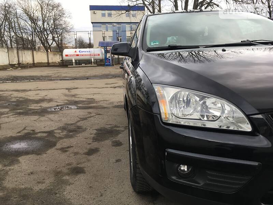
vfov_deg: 48.2
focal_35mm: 29
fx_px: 229
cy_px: 102
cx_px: 136
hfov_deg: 61.7
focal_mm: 4.2
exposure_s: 1/223
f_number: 2.2
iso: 25
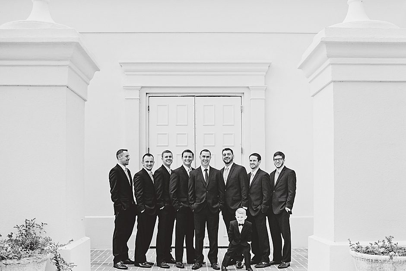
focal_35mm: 35
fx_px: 395
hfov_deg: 54.4
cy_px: 136
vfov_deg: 37.9
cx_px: 203
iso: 640
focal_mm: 35
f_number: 2.8
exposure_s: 1/5000
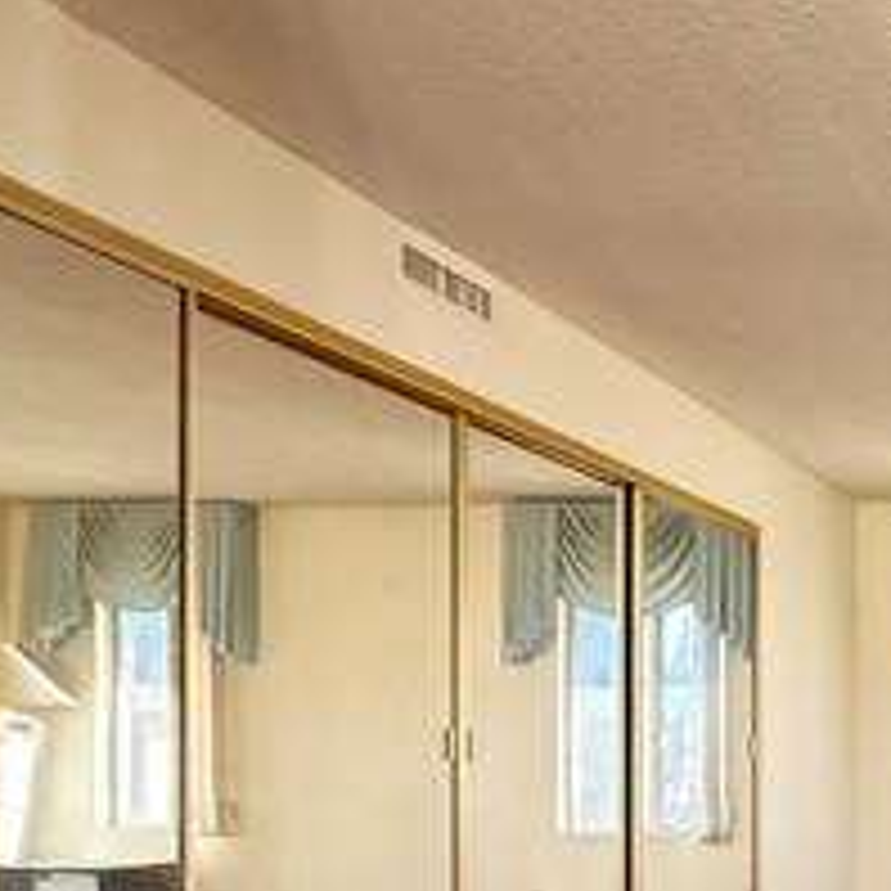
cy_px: 783
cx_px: 1246
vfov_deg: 39.2
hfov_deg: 30.0
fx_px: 1165
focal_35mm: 40
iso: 800
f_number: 2.2
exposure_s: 1/60
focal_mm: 2.22
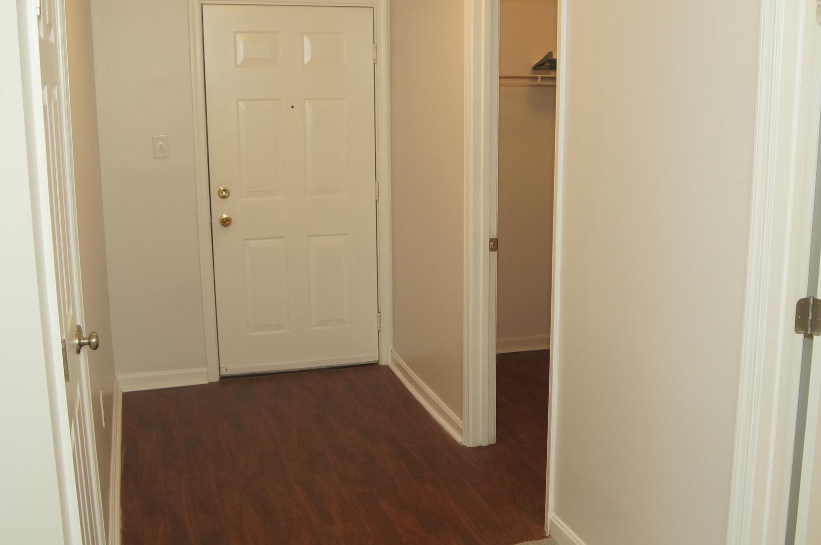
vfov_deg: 35.8
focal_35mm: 37
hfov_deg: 51.5
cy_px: 259
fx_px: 843
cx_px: 500
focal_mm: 20
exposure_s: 1/60
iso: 500
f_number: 4
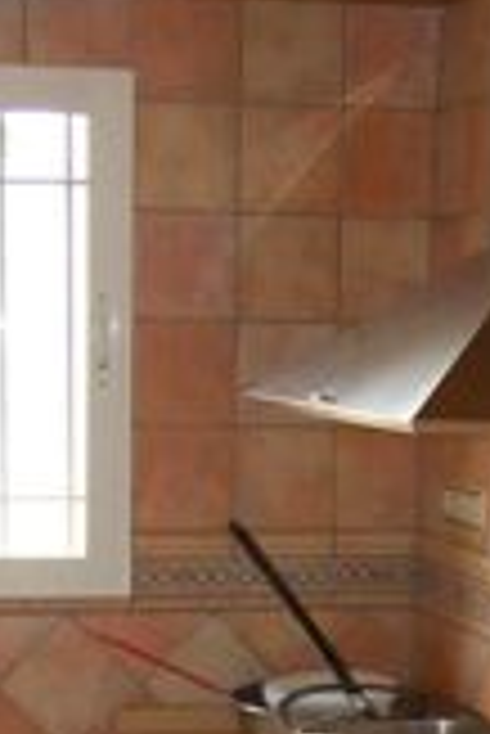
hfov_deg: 14.8
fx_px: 1887
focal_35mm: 93
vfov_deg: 21.2
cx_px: 267
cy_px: 734
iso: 400
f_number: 3.5
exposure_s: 1/60
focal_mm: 19
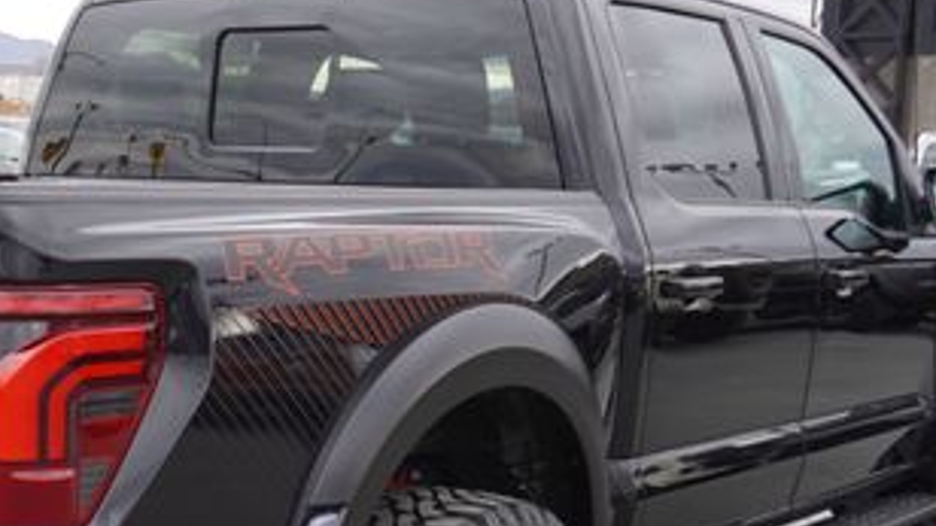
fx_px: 1786
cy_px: 459
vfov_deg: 16.6
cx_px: 188
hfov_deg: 28.7
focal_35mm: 72
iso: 100
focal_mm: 22
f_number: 4
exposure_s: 1/60
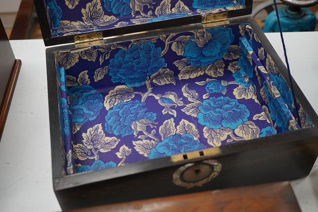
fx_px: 397
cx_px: 159
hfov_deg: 43.6
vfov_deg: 29.9
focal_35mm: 45
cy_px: 106
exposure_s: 1/125
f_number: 6.3
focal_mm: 30
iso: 800
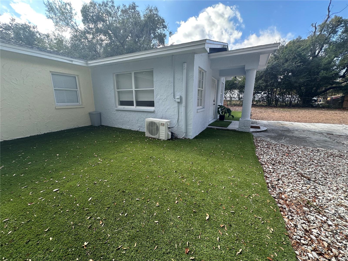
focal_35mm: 14
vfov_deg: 85.7
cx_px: 174
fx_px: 141
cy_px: 130
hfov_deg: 102.1
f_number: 2.2
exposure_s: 1/422
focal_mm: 2.22
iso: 40
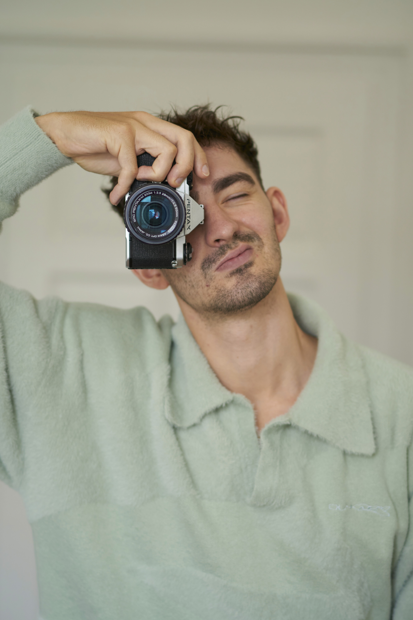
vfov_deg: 24.3
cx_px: 206
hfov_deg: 16.4
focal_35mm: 84
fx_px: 1437
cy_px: 310
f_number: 1.8
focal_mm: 55
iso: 250
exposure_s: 1/250
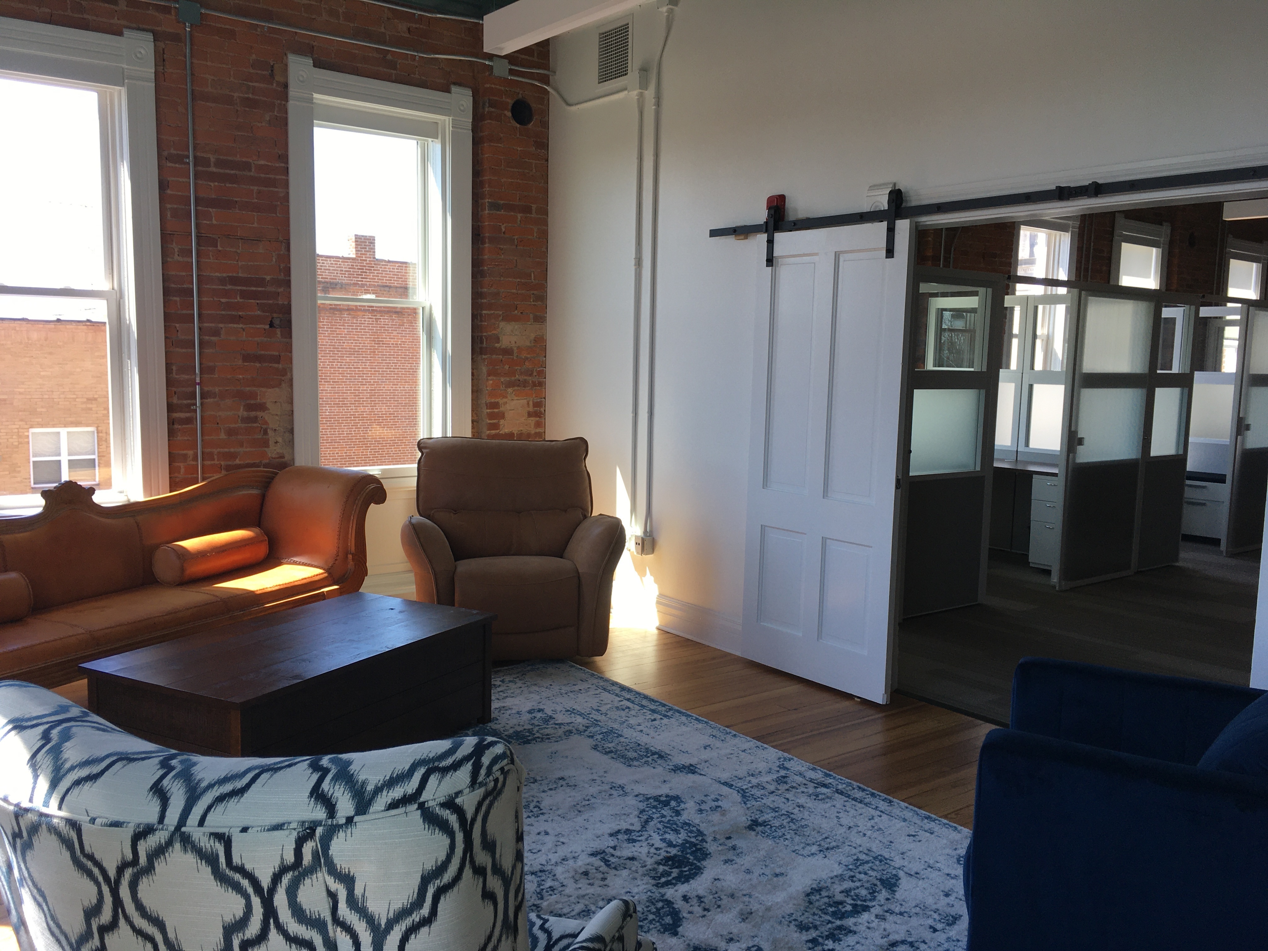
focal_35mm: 29
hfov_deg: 61.7
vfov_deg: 48.2
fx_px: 1062
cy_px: 476
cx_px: 634
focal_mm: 4.15
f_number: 2.2
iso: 25
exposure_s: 1/172
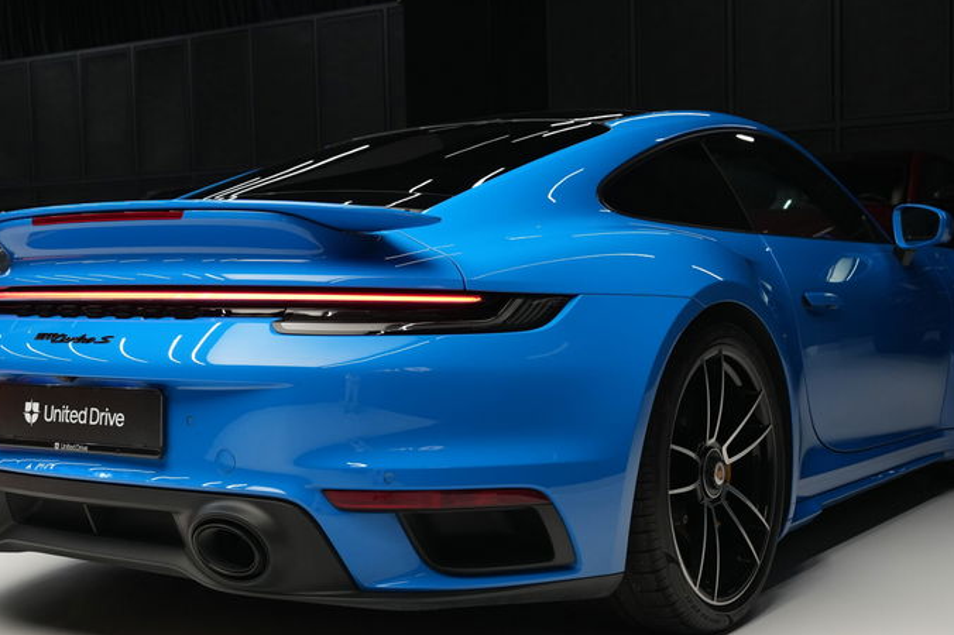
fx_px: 1404
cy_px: 318
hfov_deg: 37.5
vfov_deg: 25.5
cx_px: 429
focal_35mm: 53
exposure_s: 1/40
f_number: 4
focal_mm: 35
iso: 1250
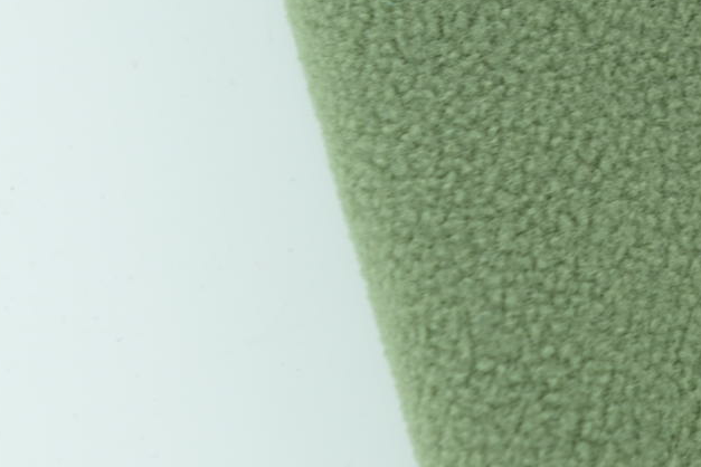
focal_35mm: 240
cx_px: 1504
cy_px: -342
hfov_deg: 8.1
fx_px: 4673
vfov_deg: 5.6
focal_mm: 50
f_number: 3.5
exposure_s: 1/125
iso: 100
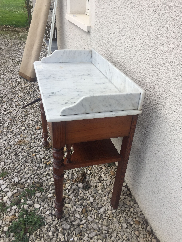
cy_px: 121
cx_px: 91
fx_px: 203
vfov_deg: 61.7
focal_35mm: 29
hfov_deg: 48.2
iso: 32
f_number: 2.2
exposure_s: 1/608
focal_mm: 4.15
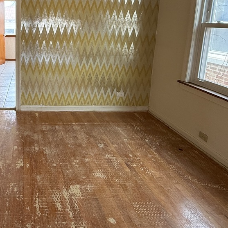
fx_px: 238
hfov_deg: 47.4
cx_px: 35
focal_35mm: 32
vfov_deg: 49.4
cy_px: 62
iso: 160
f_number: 2.2
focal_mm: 2.22
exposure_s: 1/99
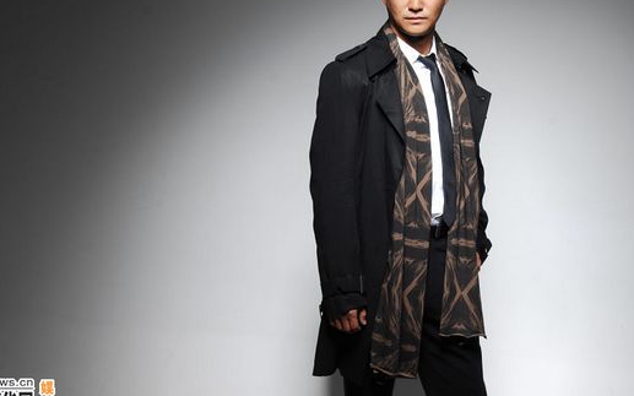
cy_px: 172
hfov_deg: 32.9
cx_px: 370
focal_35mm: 62
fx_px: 1071
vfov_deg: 20.9
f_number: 8
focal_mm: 30
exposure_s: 1/125
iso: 100
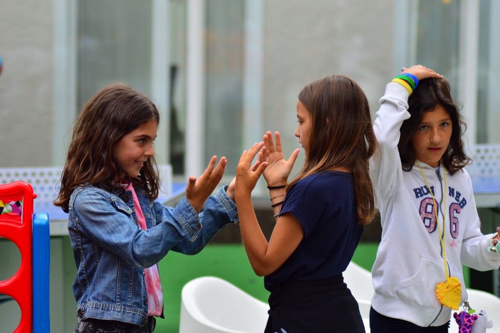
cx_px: 250
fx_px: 2810
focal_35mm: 202
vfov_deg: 6.8
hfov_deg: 10.2
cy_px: 166
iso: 400
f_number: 4.2
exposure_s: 1/1250
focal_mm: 135
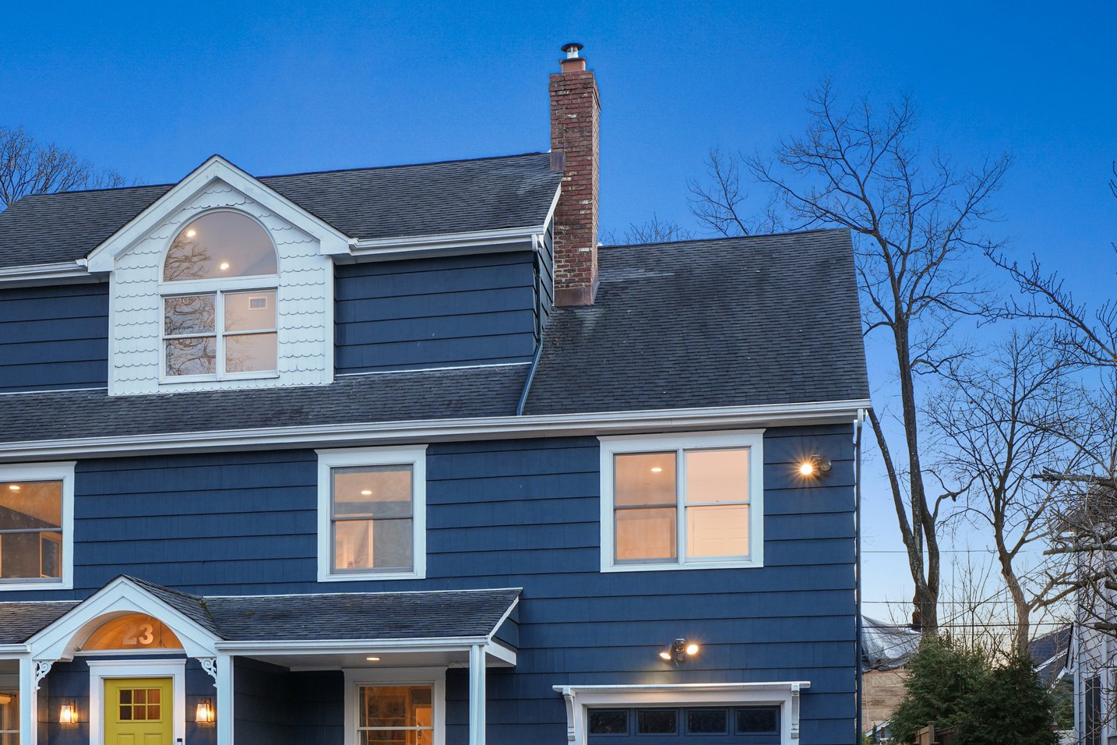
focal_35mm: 50
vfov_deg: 26.8
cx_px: 387
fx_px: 1551
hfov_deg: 39.2
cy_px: 518
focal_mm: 23.9
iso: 200
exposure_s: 1/3.33
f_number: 8
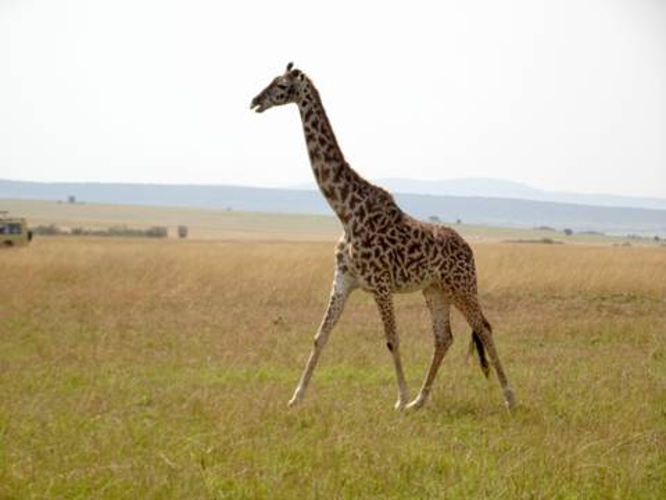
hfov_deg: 12.0
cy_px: 250
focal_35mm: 164
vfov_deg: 9.1
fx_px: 3155
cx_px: 333
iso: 80
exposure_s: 1/250
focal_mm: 26.12
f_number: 5.6
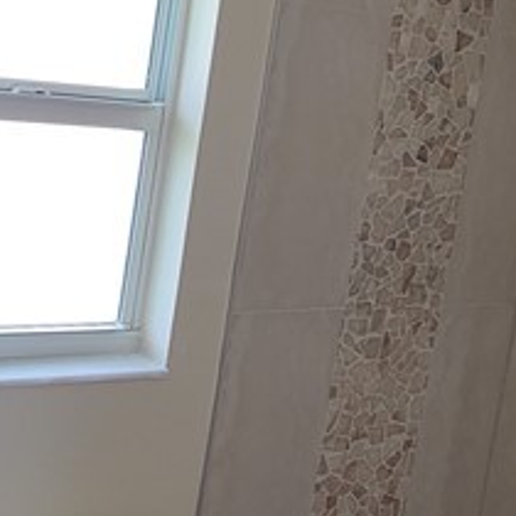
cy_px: 138
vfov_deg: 30.1
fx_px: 944
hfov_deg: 27.4
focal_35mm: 56
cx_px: -84
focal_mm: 2.2
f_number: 2.2
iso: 50
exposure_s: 1/120
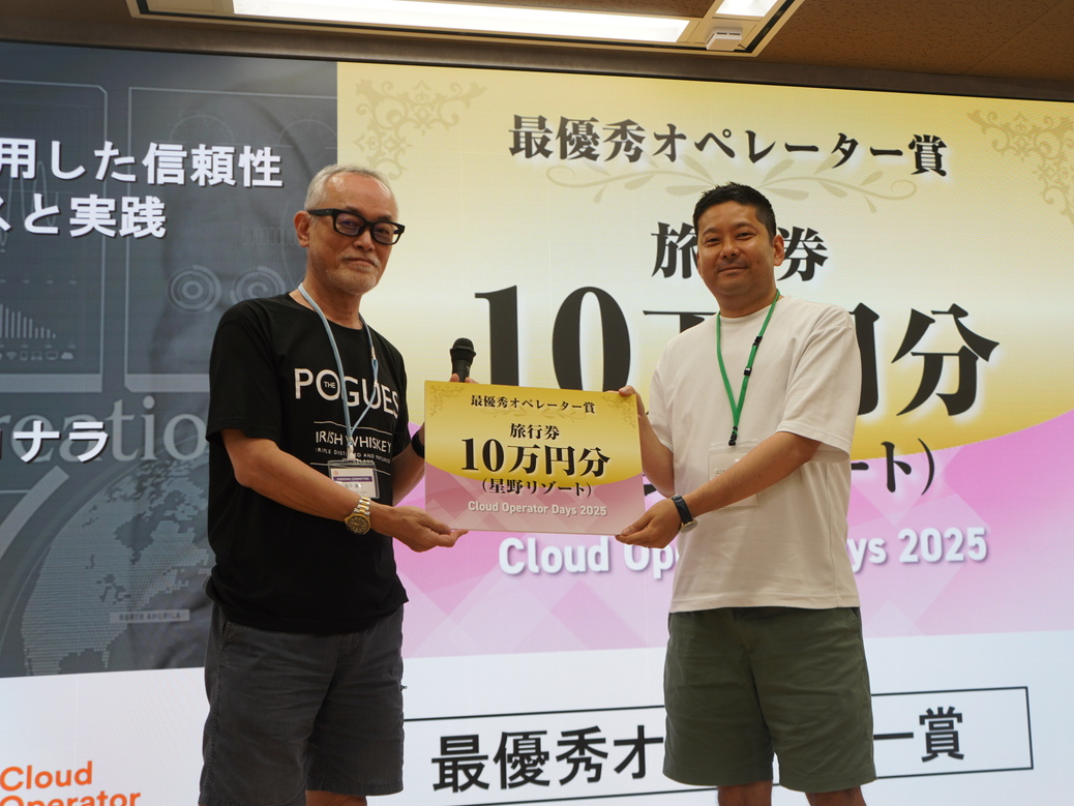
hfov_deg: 46.7
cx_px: 598
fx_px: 1241
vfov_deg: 36.0
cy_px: 395
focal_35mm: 40
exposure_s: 1/40
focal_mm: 24
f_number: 4
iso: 100
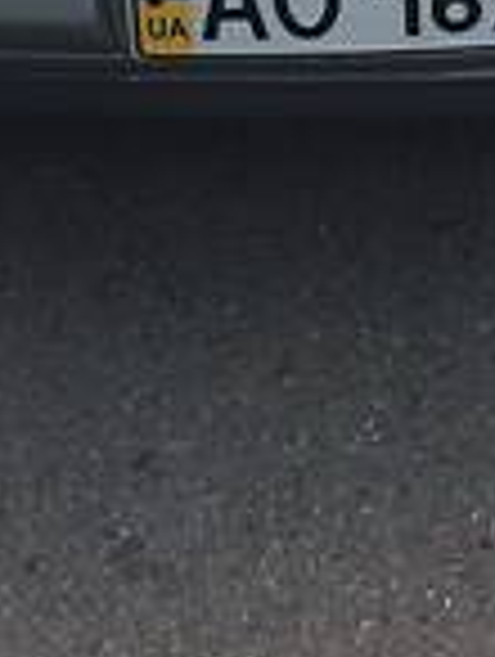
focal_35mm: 119
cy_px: -333
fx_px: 2262
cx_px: 432
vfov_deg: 15.3
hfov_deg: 12.4
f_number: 2.2
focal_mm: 4.2
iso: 32
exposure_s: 1/586
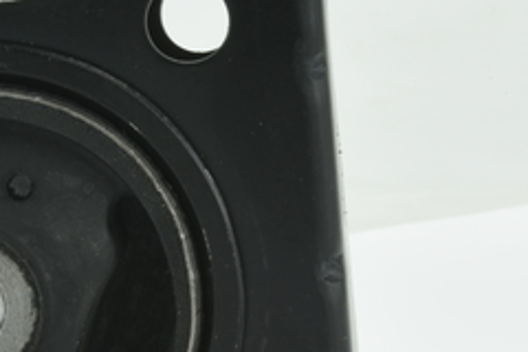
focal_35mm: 180
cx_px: 275
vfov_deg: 7.6
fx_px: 2640
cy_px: 295
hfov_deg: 11.4
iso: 64
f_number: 32
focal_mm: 60
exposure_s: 1/2
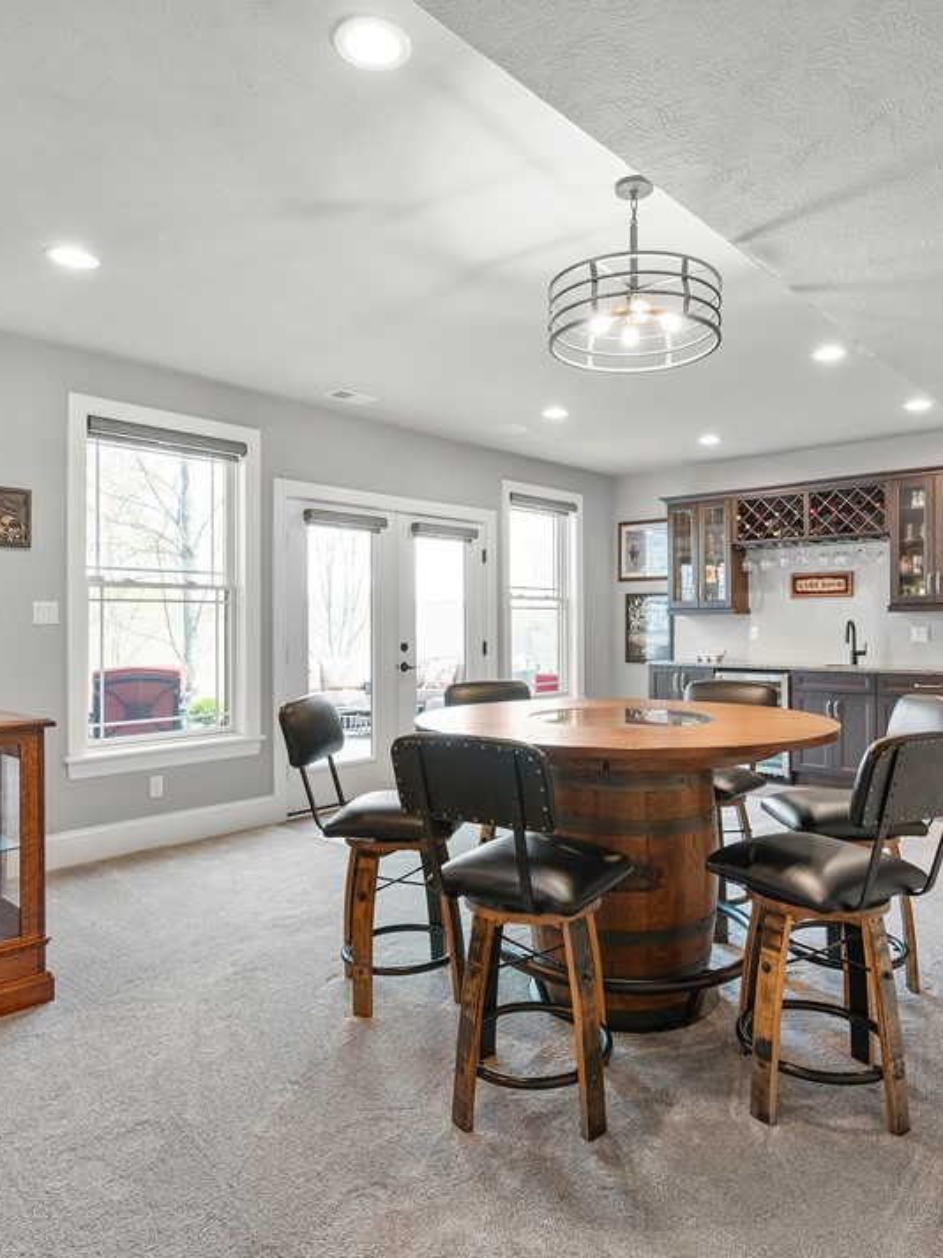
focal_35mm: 23
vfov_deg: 74.6
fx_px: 826
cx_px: 524
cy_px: 625
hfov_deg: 59.3
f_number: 8
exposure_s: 1/3
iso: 400
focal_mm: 15.5
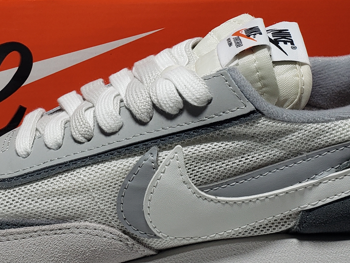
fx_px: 758
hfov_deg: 25.9
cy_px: 21
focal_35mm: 75
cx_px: 118
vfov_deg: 19.2
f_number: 2.4
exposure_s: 1/199
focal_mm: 4.3
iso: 50
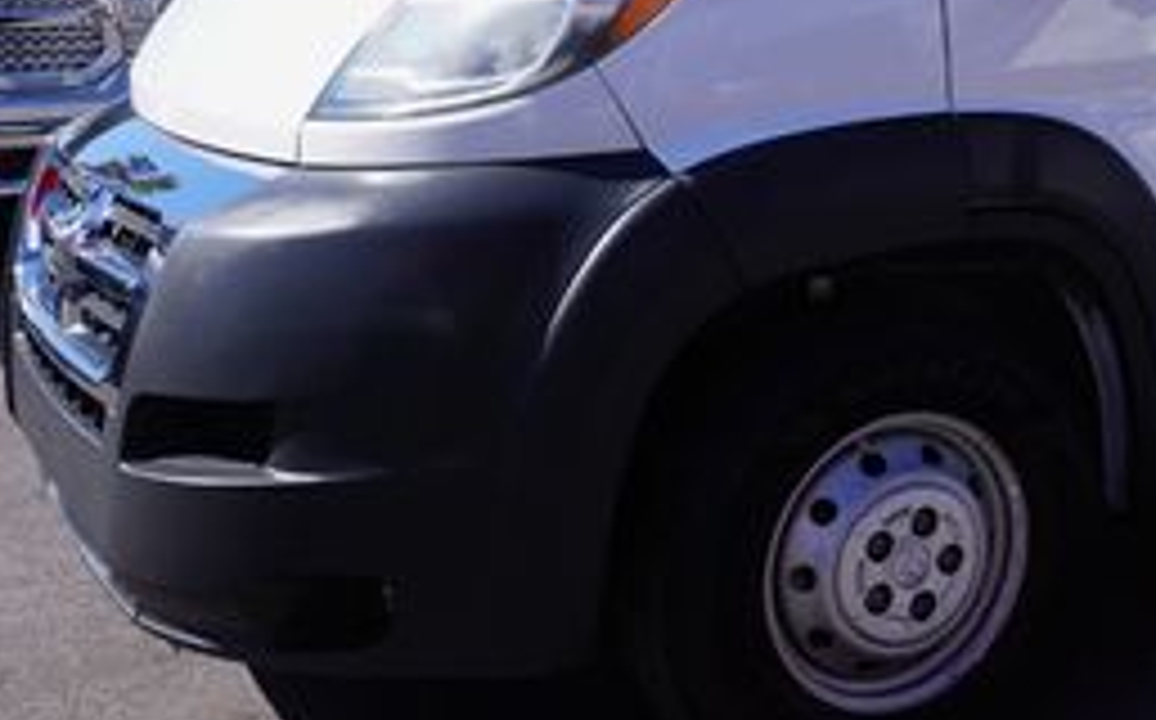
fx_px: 1920
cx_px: 1210
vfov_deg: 20.6
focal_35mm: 61
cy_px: 22
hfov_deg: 30.6
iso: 100
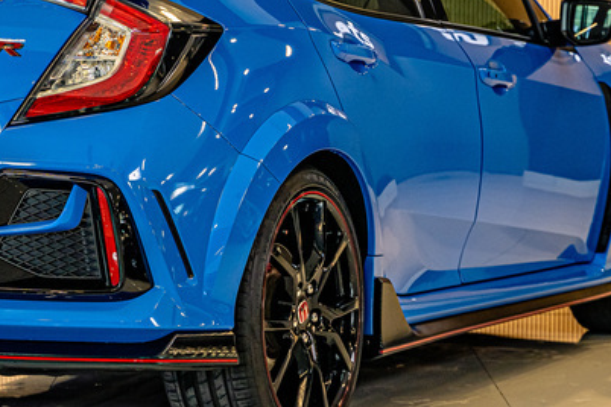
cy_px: 62
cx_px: 141
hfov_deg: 14.6
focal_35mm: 140
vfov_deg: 9.8
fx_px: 2376
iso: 400
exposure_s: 1/125
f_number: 4
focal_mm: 55
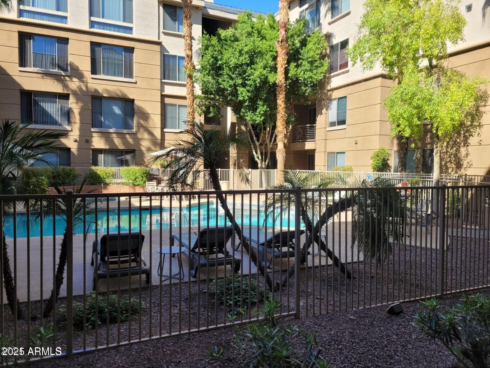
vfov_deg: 53.1
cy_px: 184
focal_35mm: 26
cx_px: 245
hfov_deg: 67.3
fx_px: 368
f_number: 1.8
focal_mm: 5.4
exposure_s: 1/762
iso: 40
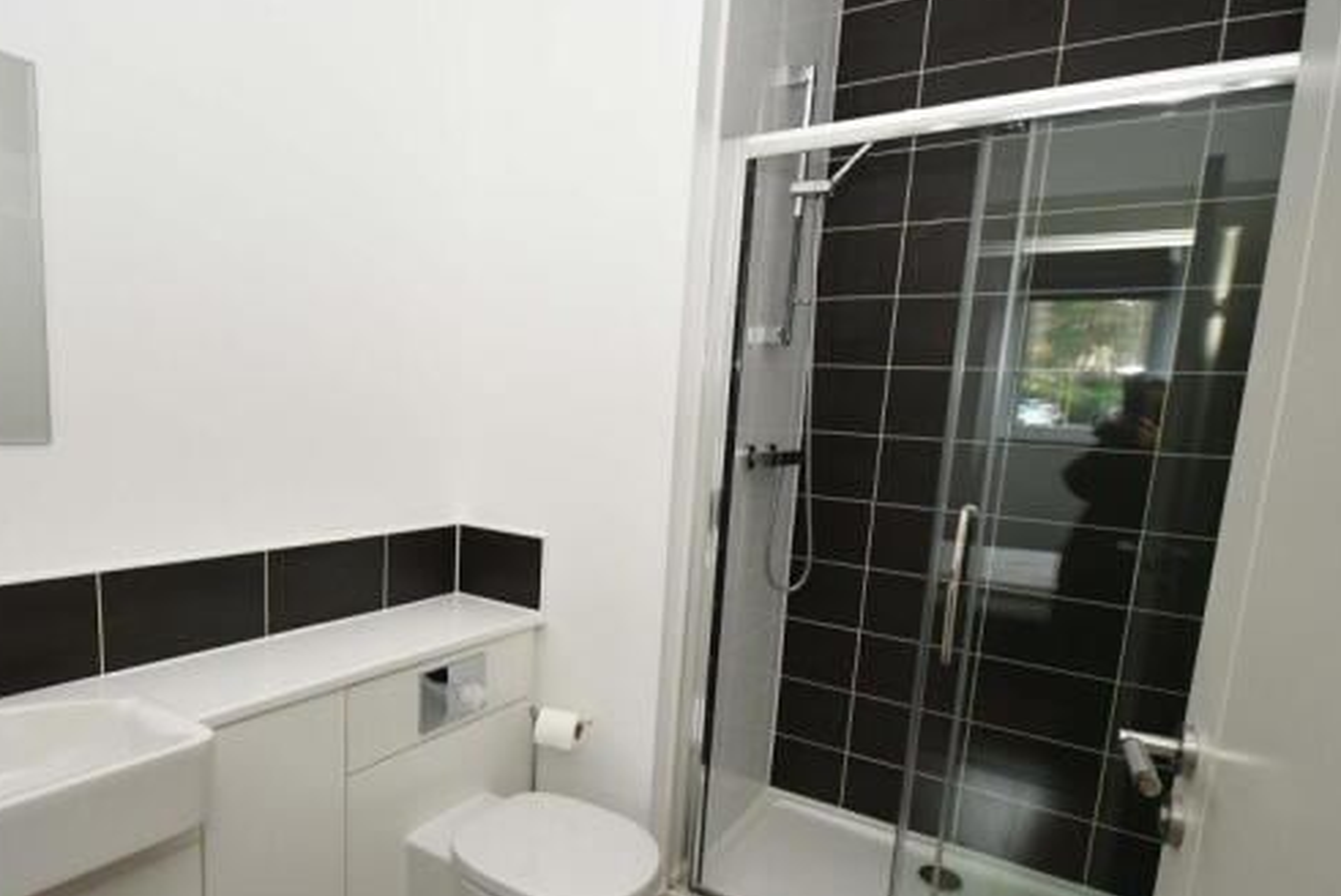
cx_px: 591
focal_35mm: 20
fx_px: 745
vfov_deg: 61.5
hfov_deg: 83.6
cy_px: 531
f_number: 4
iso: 3200
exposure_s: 1/60
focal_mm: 10
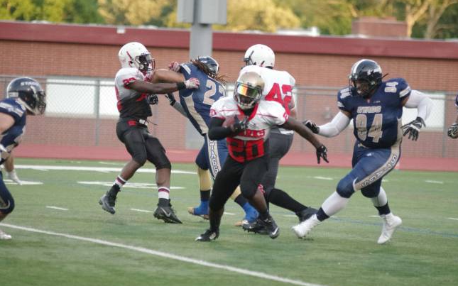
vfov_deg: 5.0
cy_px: 141
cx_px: 229
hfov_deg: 8.0
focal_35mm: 261
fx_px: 3258
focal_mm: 170
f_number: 2.8
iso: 6400
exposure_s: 1/6400
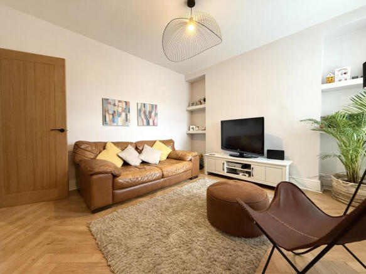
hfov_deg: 102.1
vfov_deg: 85.7
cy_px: 137
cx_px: 183
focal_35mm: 14
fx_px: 148
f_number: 2.2
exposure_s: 1/50
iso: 250
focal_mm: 2.22
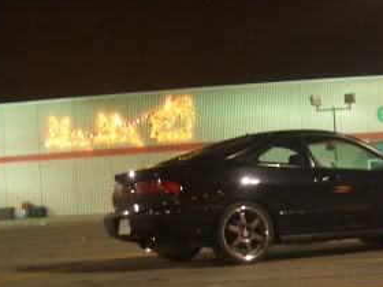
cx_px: 334
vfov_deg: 18.4
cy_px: 204
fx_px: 885
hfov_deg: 23.8
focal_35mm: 80
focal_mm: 5.8
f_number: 2.6
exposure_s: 1/8
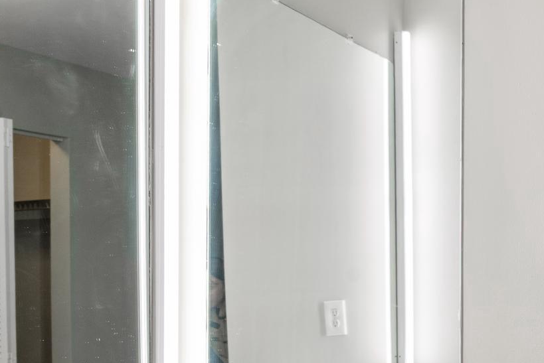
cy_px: 303
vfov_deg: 22.3
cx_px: 642
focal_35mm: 60
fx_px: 907
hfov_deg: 29.1
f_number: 7.1
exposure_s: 1/30
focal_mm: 24
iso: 320
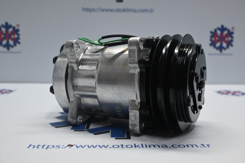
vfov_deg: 35.5
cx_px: 122
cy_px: 82
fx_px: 255
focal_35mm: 38
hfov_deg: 51.3
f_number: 4.2
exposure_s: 1/125
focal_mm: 25
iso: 1000
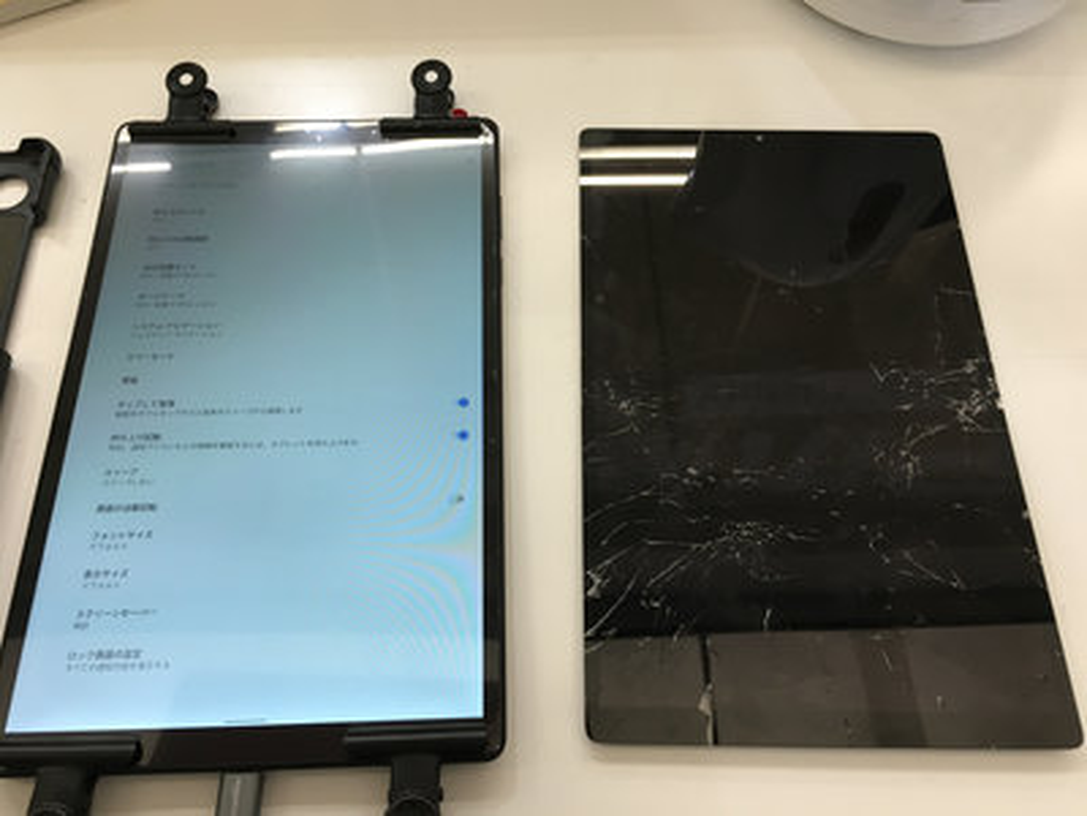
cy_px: 408
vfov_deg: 48.2
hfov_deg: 61.7
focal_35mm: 29
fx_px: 911
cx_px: 544
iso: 50
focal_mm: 4.15
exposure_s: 1/30
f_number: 2.2
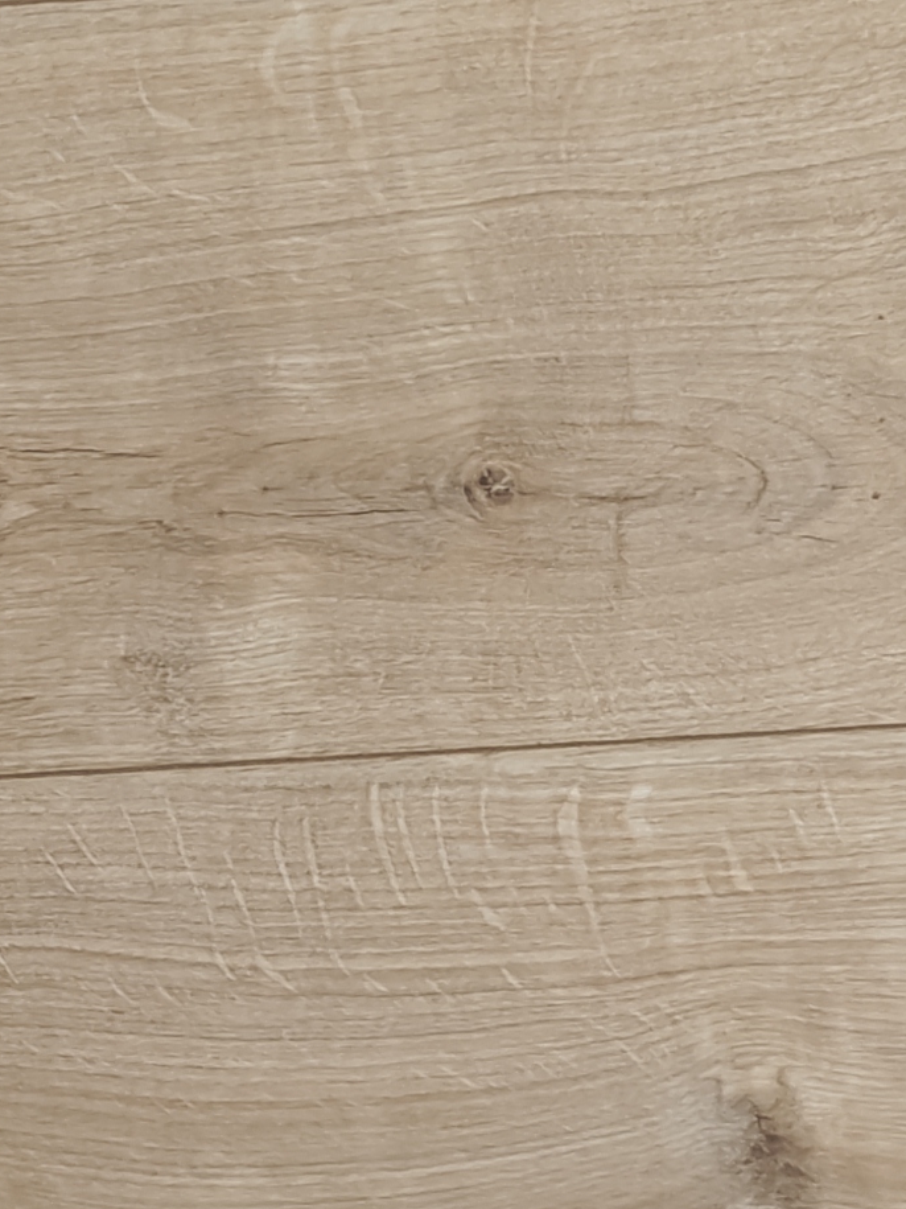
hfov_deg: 13.7
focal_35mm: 103
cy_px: -1374
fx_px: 3595
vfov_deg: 14.8
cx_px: -355
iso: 1000
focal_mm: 6.06
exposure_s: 1/100
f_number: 1.6
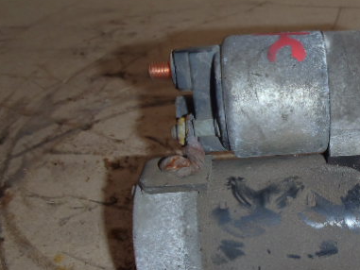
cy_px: 205
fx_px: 489
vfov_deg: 30.3
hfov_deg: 38.7
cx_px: 296
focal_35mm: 47
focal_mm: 5
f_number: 3.9
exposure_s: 1/30
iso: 100
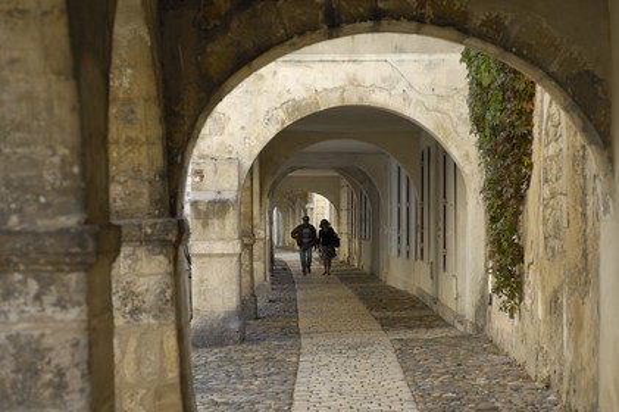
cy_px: 206
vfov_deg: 14.0
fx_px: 1675
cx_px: 310
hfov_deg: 20.9
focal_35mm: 98
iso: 100
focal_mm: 65
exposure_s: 1/125
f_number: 3.5
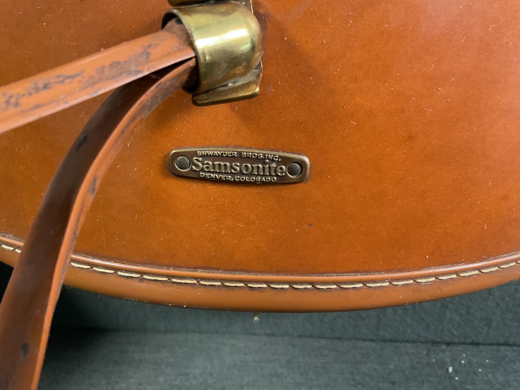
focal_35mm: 29
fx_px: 436
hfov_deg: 61.7
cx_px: 260
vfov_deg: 48.2
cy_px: 195
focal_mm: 3
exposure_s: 1/30
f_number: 1.8
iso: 320
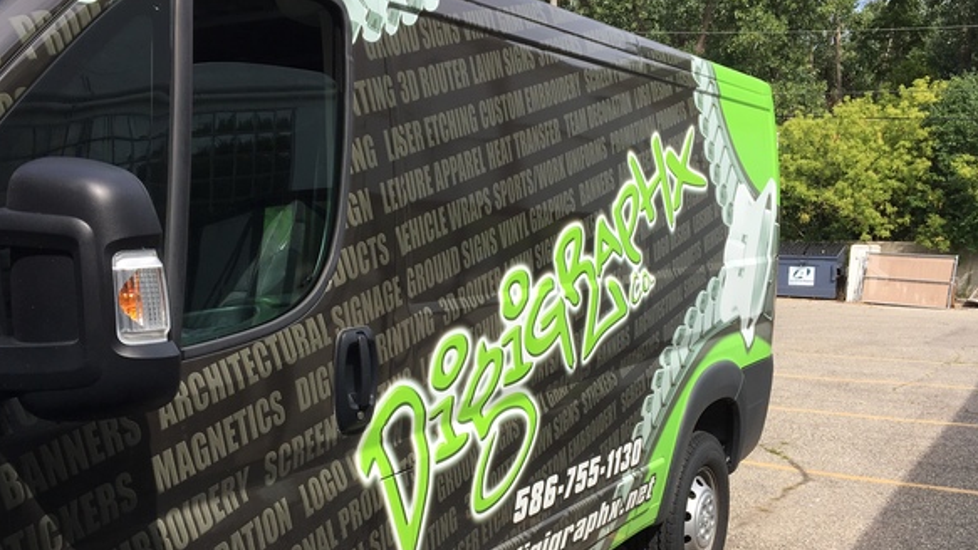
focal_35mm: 39
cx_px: 451
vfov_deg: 30.3
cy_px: 345
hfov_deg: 51.6
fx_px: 1011
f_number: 2.2
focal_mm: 4.15
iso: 25
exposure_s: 1/836
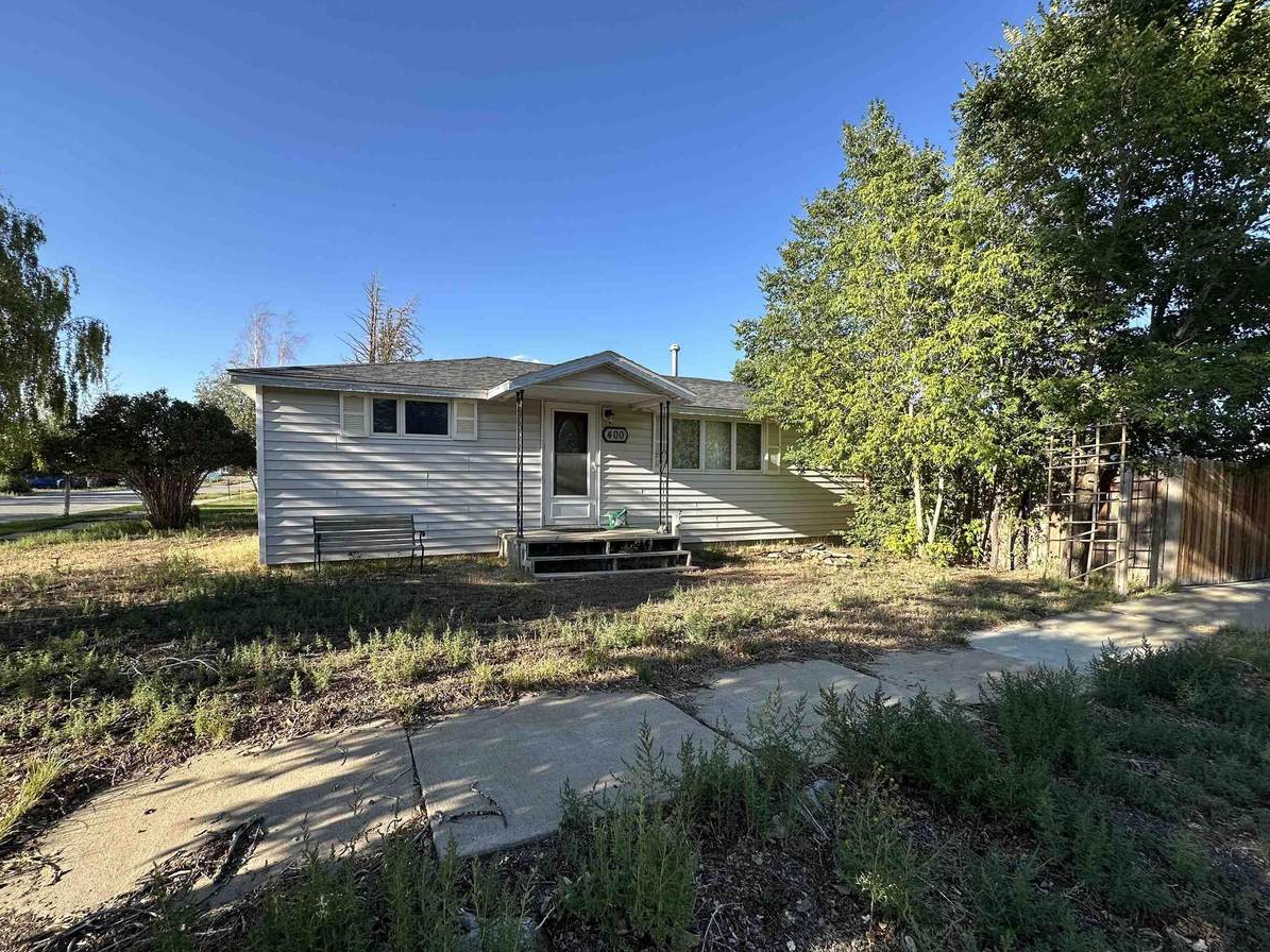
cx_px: 599
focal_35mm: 15
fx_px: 550
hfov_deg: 98.1
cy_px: 500
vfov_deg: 81.7
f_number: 2.2
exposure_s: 1/694
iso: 40
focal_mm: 2.22
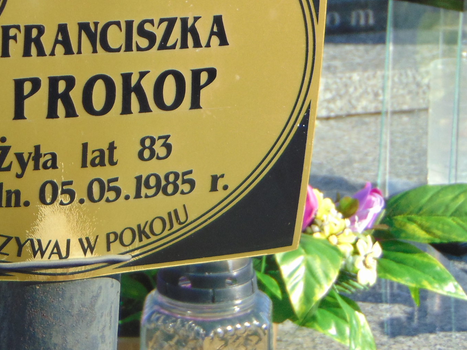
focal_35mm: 207
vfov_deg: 7.2
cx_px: 60
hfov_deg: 9.5
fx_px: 2793
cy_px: 42
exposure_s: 1/320
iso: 80
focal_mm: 19.4
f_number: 3.9
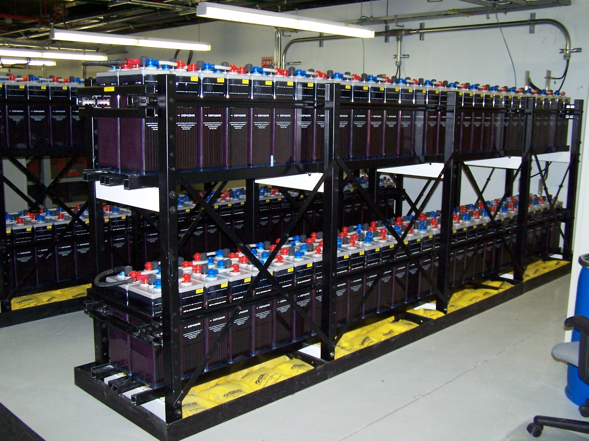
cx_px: 294
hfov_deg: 49.0
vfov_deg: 37.7
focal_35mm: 38
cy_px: 220
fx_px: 647
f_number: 2.8
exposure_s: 1/60
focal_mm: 6.3
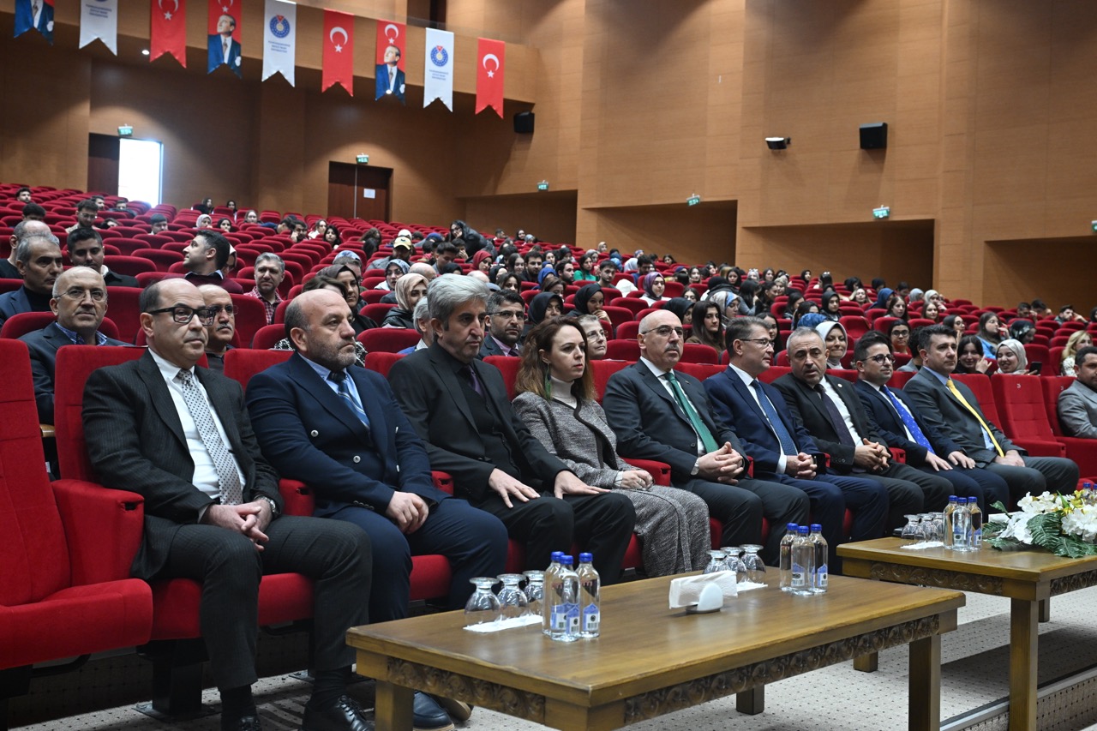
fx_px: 1249
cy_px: 366
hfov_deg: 47.4
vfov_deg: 32.6
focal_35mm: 41
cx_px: 548
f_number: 5.6
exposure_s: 1/40
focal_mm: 41
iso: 2500
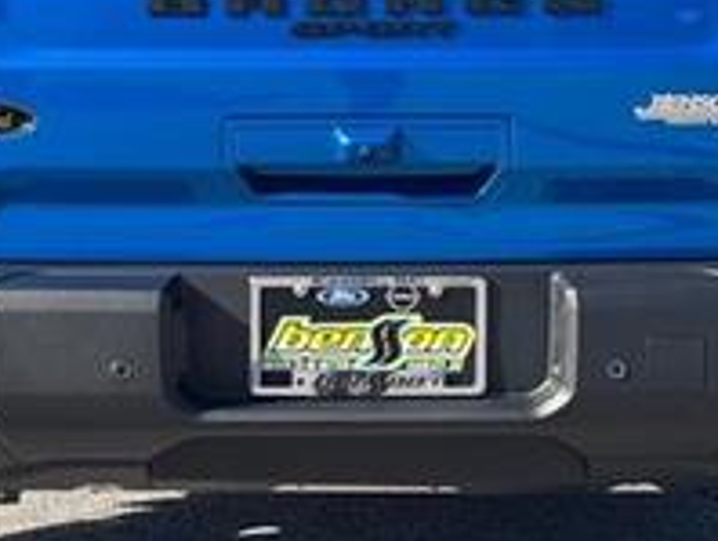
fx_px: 2534
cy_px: 18
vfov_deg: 12.1
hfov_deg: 16.1
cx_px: 370
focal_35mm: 122
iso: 64
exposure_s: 1/2415
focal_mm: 6.76
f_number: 1.78
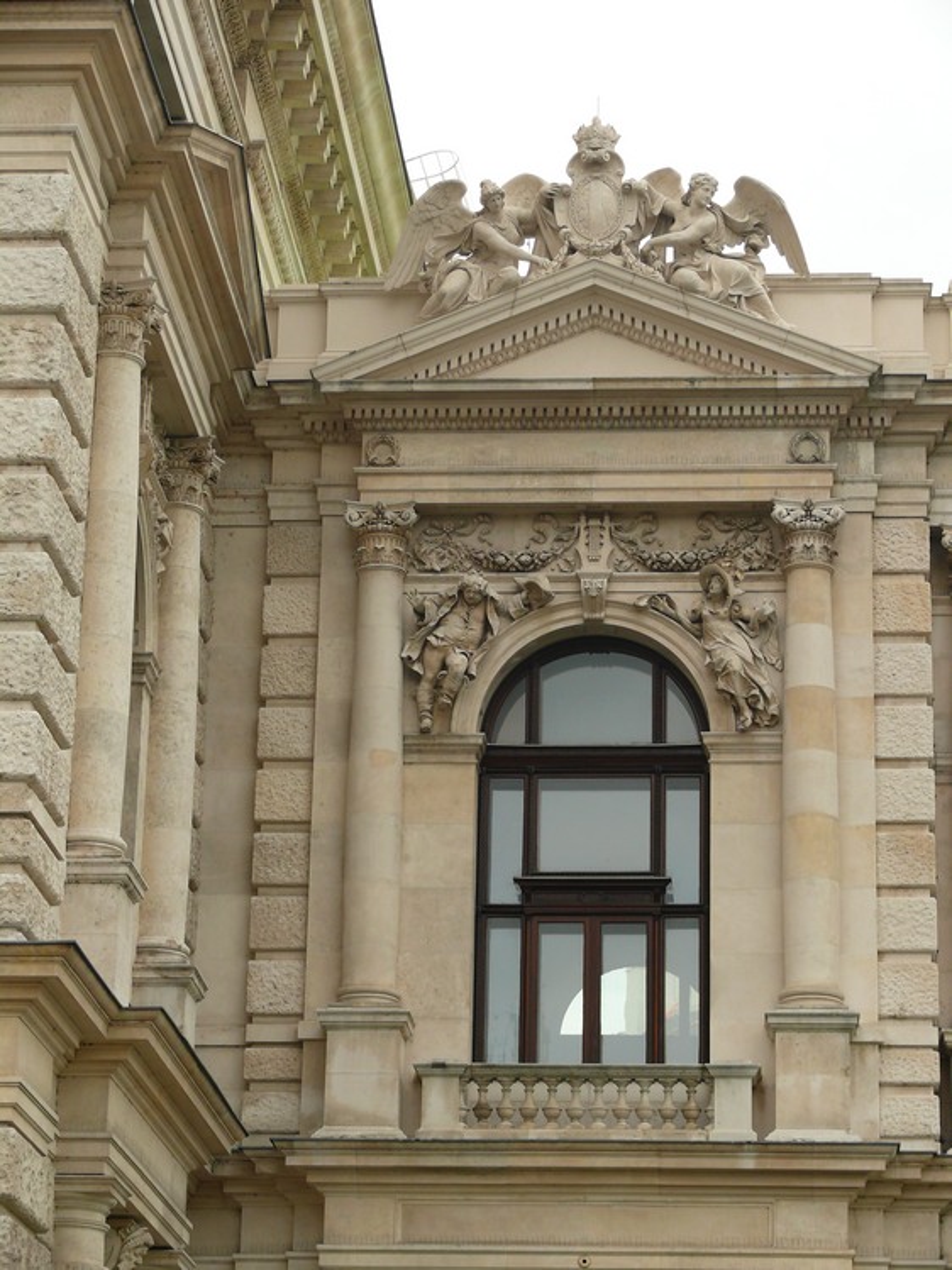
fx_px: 3632
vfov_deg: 19.8
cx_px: 476
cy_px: 635
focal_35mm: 99
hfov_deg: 14.9
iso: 100
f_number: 4
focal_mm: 21
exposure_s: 1/100
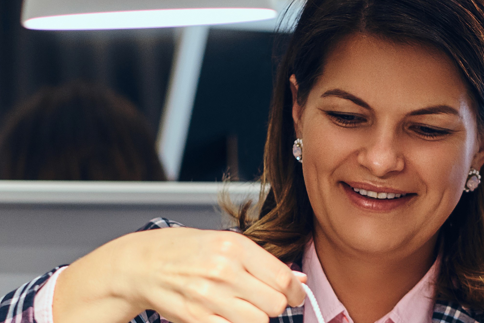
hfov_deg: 7.9
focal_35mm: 262
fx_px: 3522
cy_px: 251
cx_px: 373
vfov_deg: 5.2
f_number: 2
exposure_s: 1/125
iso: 400
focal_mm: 56
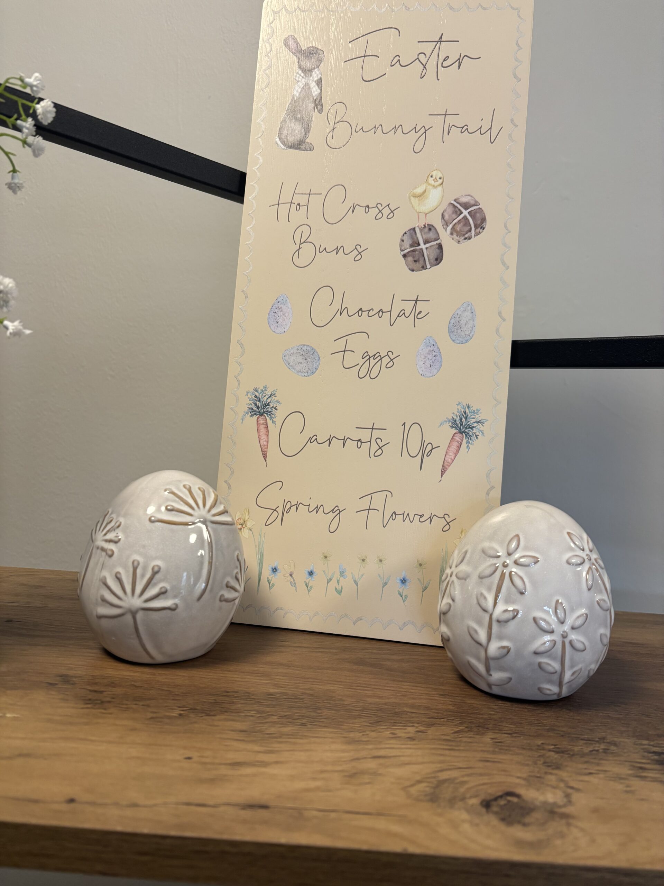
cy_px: 443
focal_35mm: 26
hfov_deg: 53.1
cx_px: 332
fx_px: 665
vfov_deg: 67.3
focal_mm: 5.96
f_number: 1.6
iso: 125
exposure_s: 1/100
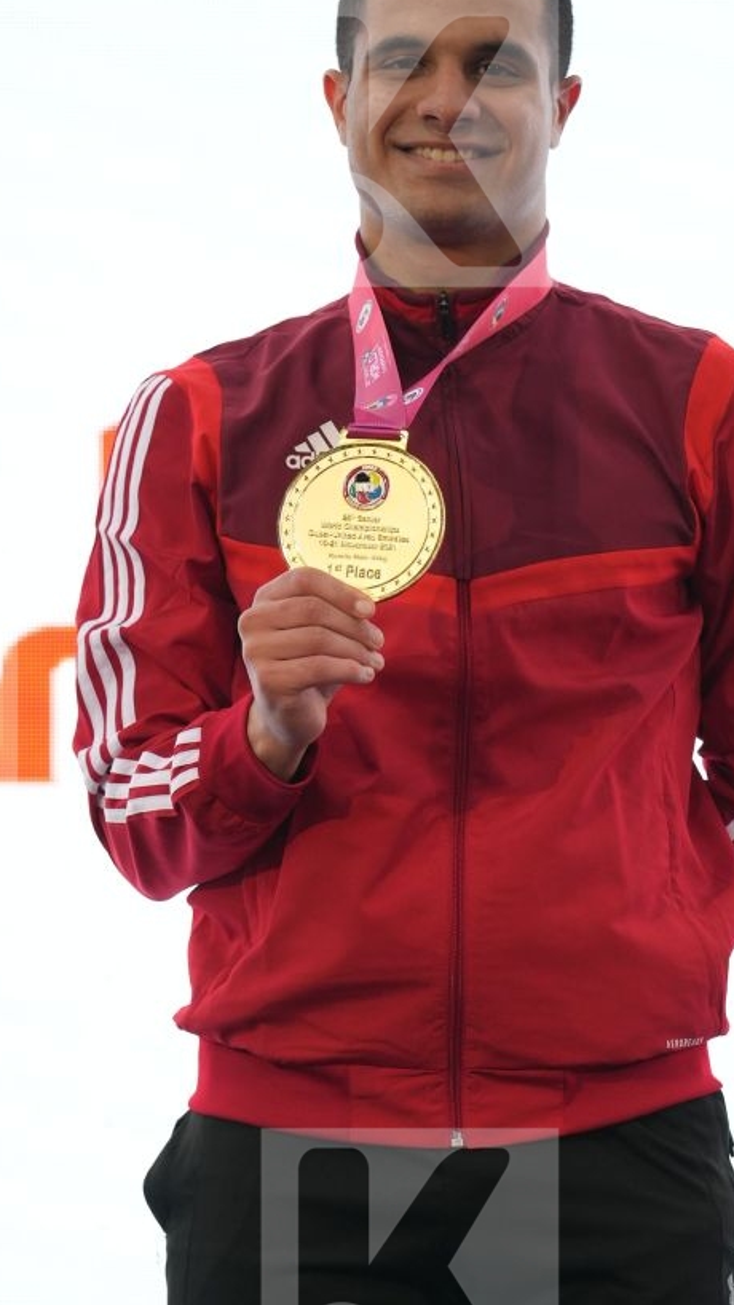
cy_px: 707
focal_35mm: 461
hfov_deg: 2.6
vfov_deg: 4.7
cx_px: 410
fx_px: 15954
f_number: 2.8
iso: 500
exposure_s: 1/250
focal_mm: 200
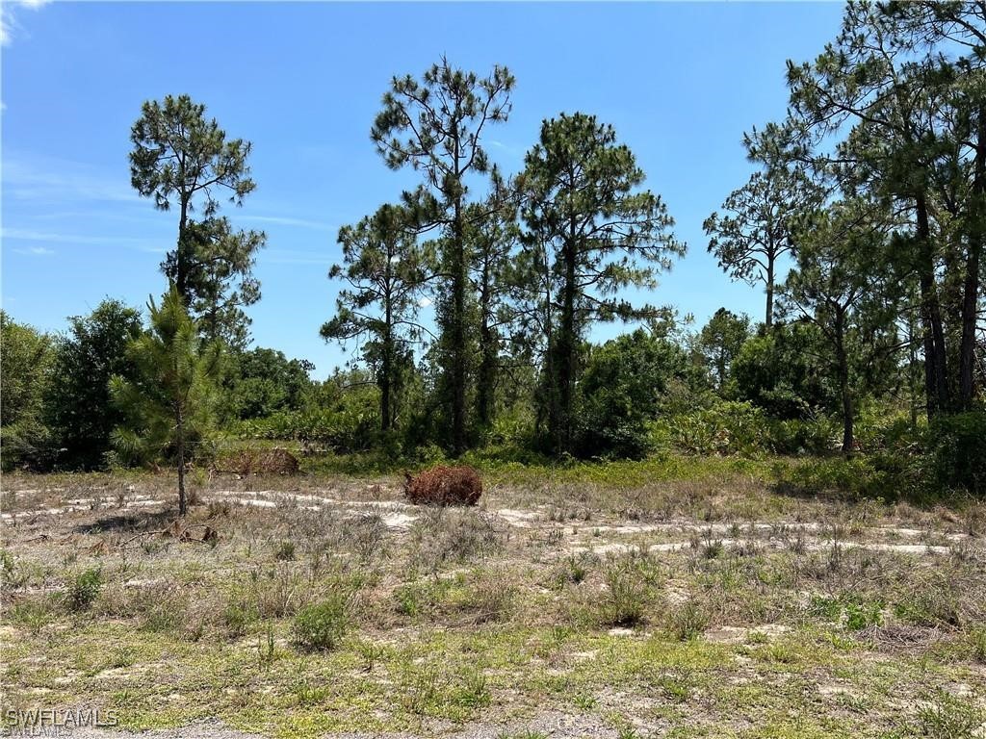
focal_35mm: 26
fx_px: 741
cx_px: 493
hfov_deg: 67.3
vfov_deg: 53.1
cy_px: 370
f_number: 1.5
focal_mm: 5.7
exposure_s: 1/3968
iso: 50
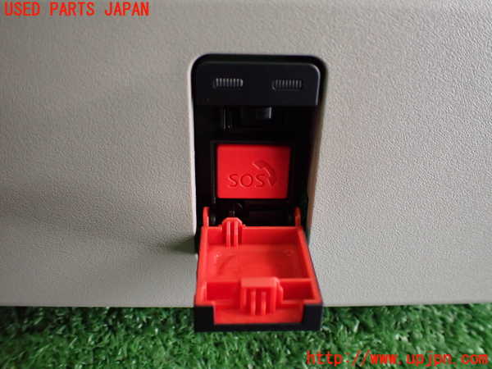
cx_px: 246
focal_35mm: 30
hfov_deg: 60.0
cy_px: 184
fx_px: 426
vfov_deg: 46.8
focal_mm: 5.4
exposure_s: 1/125
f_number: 2.3
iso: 500
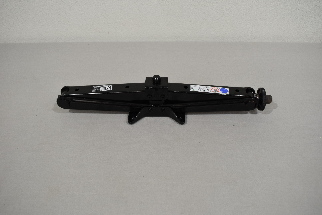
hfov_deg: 57.2
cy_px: 108
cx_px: 161
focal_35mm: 33
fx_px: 295
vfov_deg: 40.0
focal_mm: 22
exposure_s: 1/100
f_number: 5.6
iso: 400
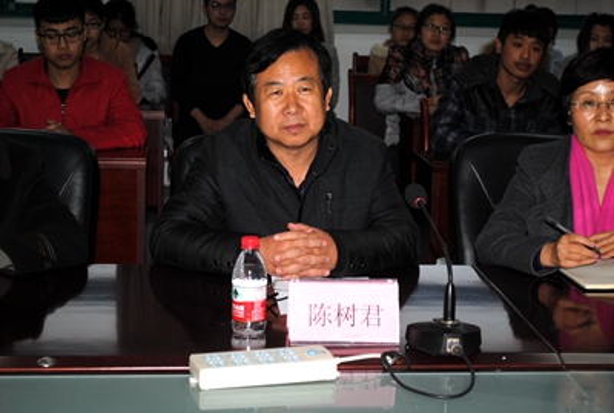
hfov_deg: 24.6
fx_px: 1411
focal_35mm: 82
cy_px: 206
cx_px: 307
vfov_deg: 16.7
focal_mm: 55
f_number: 5.6
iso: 200
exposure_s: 1/60
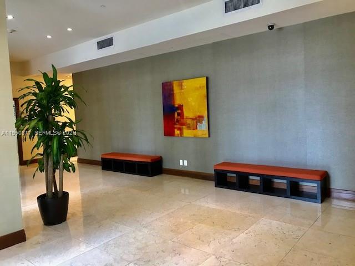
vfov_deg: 49.7
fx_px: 287
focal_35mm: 28
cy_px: 133
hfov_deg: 63.4
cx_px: 178
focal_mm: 3.99
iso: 40
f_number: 1.8
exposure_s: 1/17
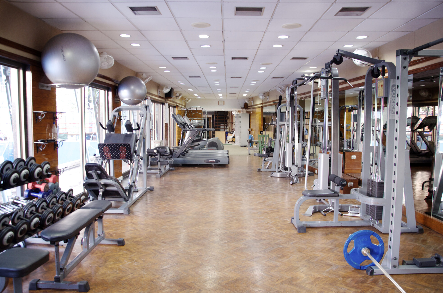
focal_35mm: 27
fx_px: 332
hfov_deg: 67.5
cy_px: 146
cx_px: 222
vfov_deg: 47.7
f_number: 3.5
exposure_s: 1/13
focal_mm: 18
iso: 800
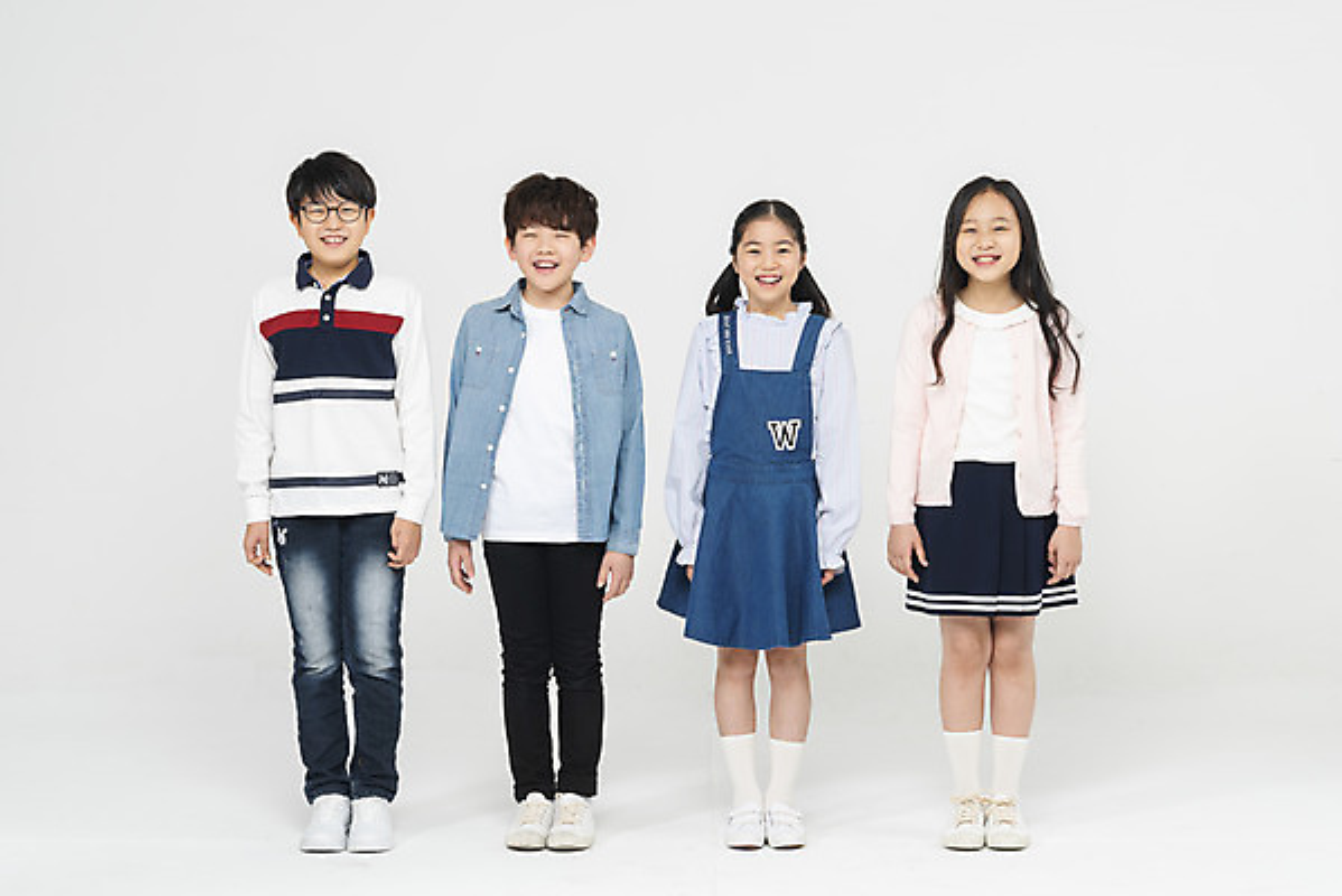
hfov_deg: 34.5
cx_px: 671
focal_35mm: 58
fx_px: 2163
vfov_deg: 23.4
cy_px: 448
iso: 100
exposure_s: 1/125
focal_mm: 58
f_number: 20
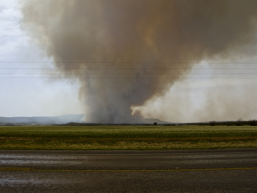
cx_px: 124
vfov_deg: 46.8
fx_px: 223
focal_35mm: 30
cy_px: 96
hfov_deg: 59.9
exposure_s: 1/320
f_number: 10
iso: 200
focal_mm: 18
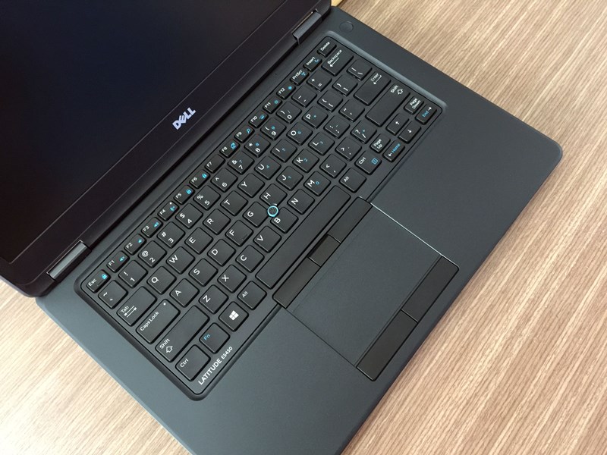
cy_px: 228
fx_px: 509
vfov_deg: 48.2
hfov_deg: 61.7
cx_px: 304
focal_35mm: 29
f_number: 2.2
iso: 125
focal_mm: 4.15
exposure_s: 1/8
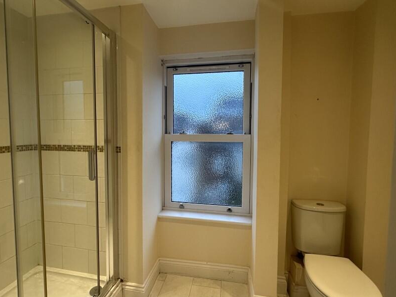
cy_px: 143
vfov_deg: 71.6
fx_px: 206
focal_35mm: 18
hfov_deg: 87.7
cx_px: 189
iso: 160
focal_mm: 2.22
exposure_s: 1/100
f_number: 2.2
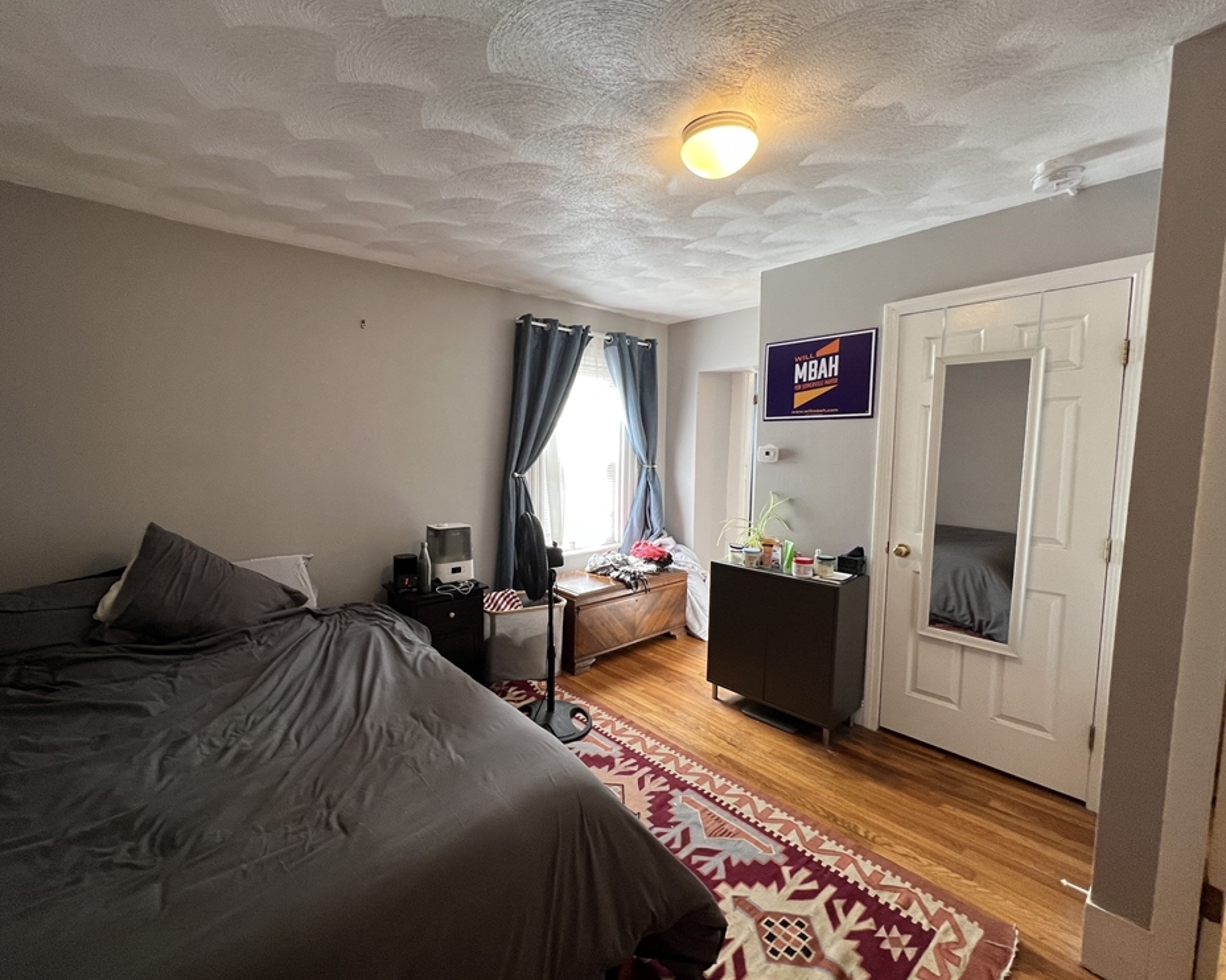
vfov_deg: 88.0
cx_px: 563
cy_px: 495
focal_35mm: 14
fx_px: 508
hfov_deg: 100.5
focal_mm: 1.57
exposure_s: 1/120
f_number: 1.8
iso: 200
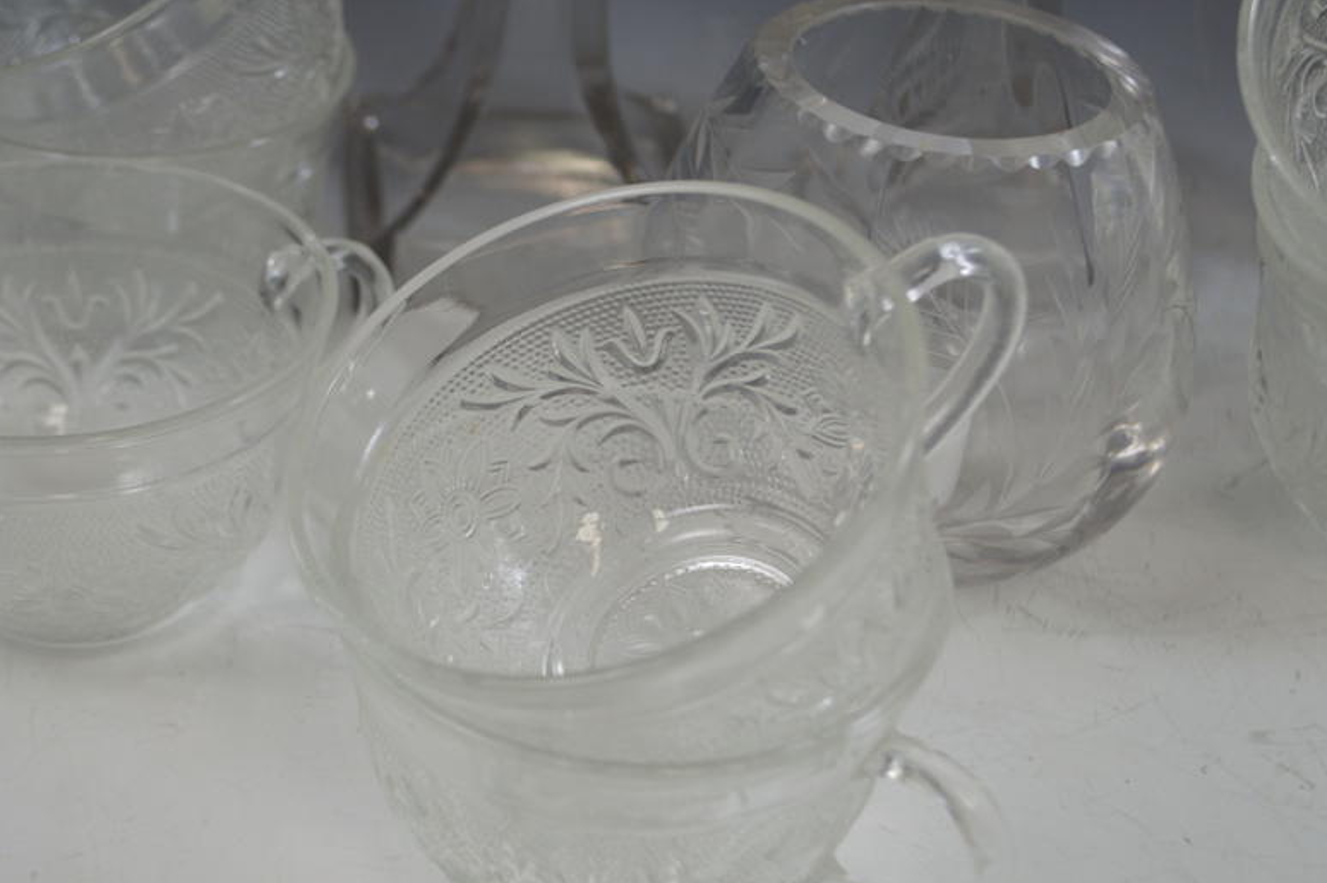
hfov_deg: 32.2
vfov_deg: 21.9
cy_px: 512
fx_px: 2284
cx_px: 487
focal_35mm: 62
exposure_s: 1/100
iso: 400
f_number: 4.8
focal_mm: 32
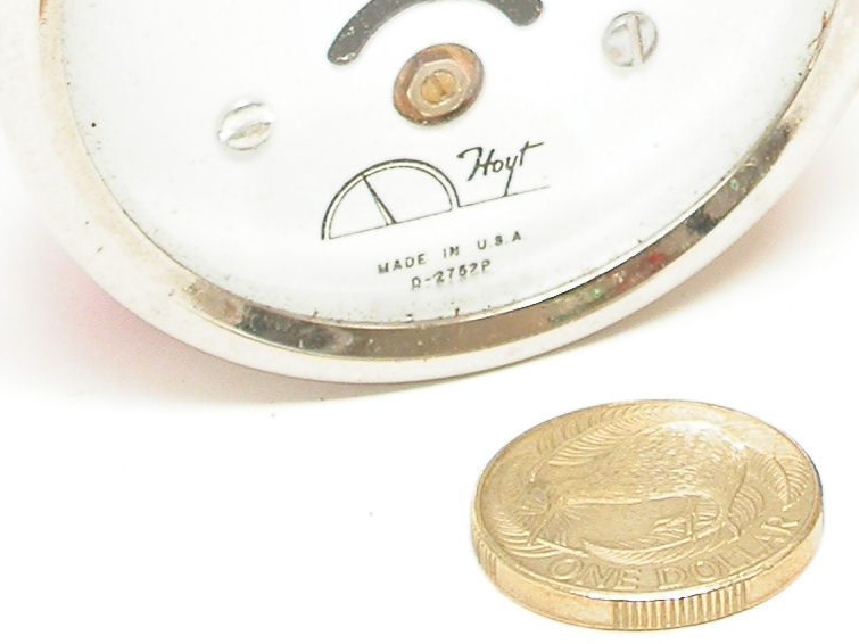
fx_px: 8808
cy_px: -295
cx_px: 1077
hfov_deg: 5.6
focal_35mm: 355
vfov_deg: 4.2
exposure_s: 1/3.7
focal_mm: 24.4
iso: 100
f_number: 4.3
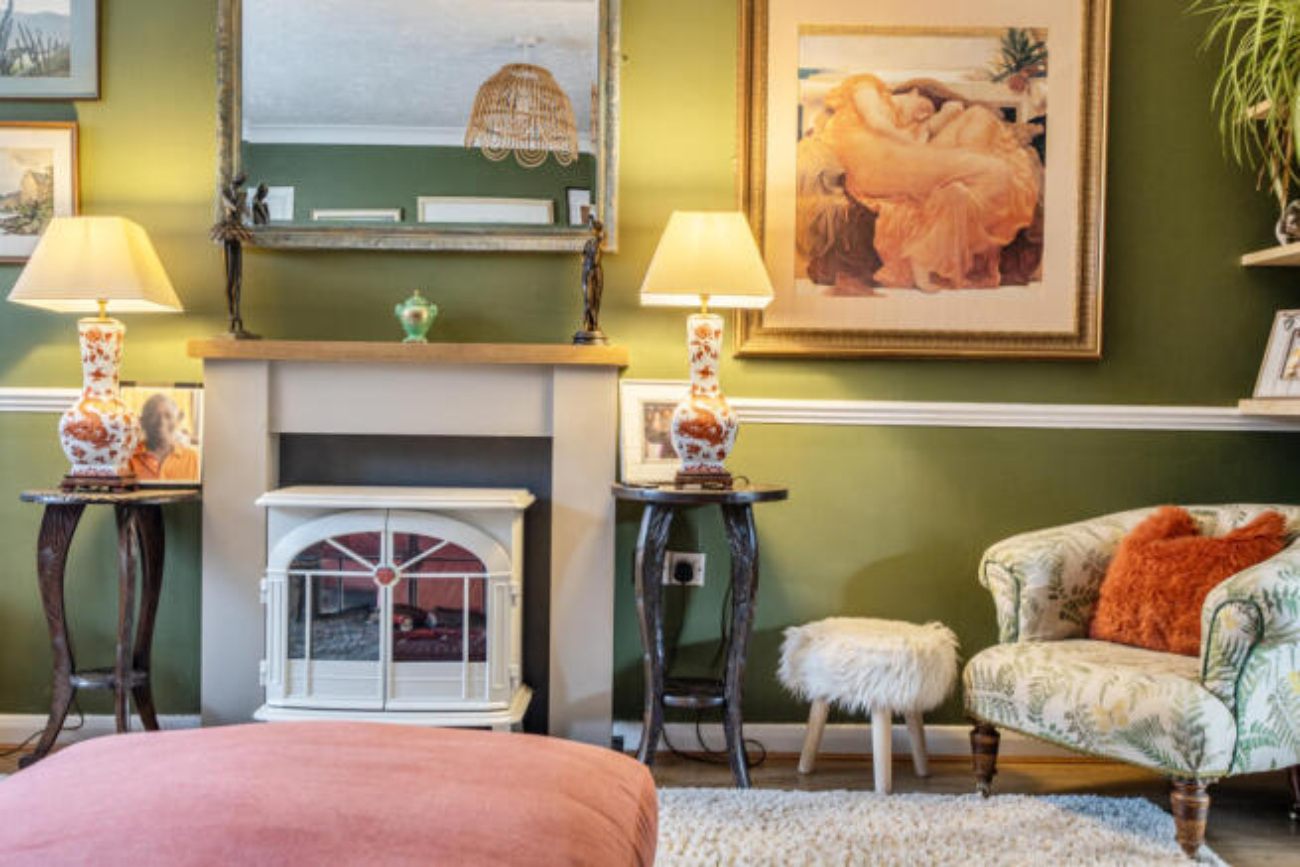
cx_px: 650
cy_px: 434
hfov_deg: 53.1
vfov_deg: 36.9
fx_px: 1300
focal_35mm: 36
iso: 100
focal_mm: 24
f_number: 8
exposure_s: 1/1.67
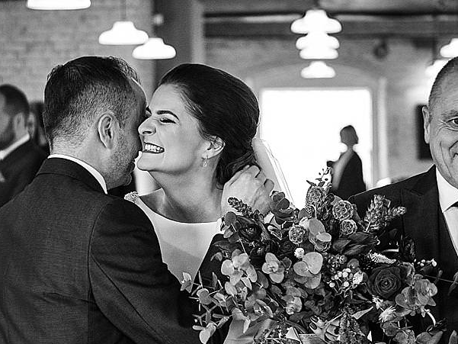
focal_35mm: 120
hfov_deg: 16.4
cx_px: 238
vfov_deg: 12.3
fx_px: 1588
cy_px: 224
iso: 2500
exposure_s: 1/100
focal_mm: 50
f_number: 2.8
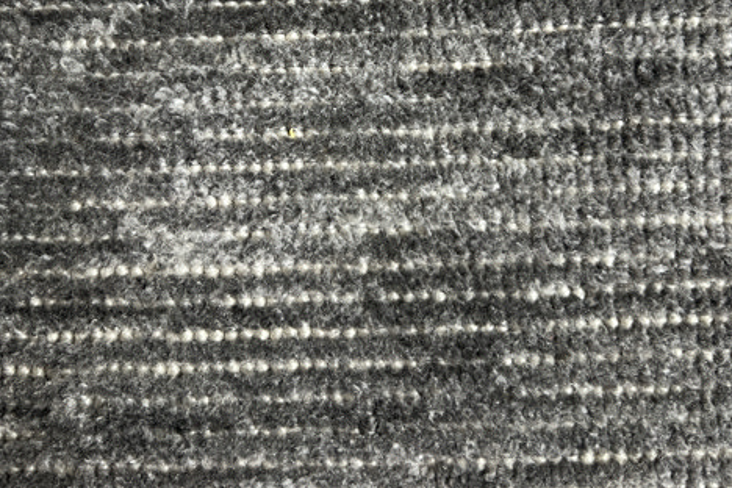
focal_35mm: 37
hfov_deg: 51.9
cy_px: 36
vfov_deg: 33.7
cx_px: 363
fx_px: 752
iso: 160
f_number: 1.5
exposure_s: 1/50
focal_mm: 5.7
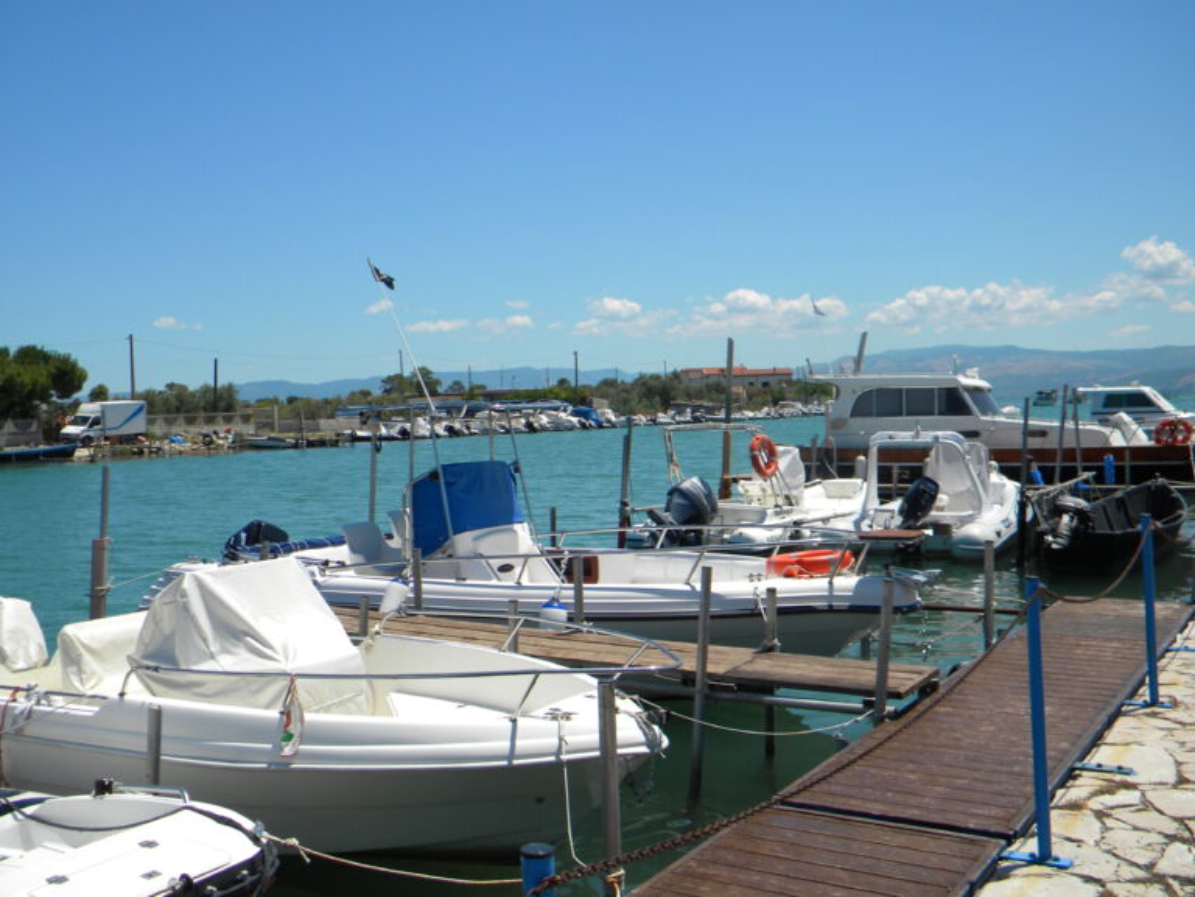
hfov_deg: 51.4
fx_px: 1243
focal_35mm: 36
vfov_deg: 39.7
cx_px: 598
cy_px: 448
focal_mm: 6.4
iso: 80
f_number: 7.4
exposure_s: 1/345
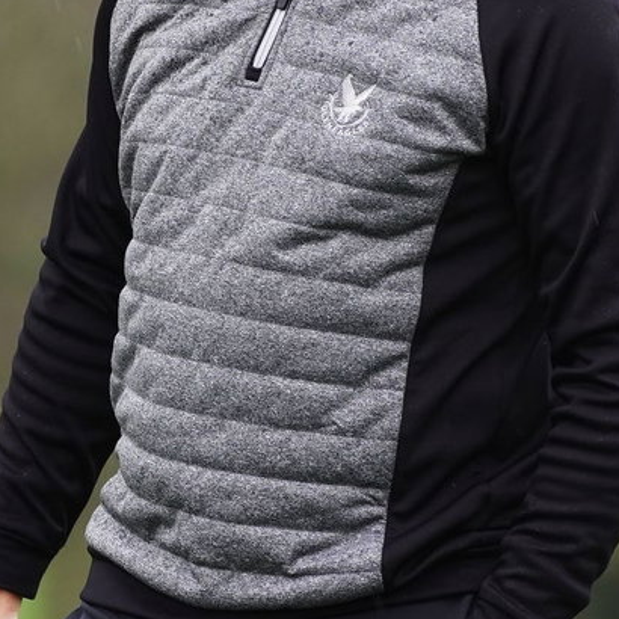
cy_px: 159
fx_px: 20110
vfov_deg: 1.8
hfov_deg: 1.8
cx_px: 239
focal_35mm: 994
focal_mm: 300
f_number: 6.3
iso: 1000
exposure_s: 1/320
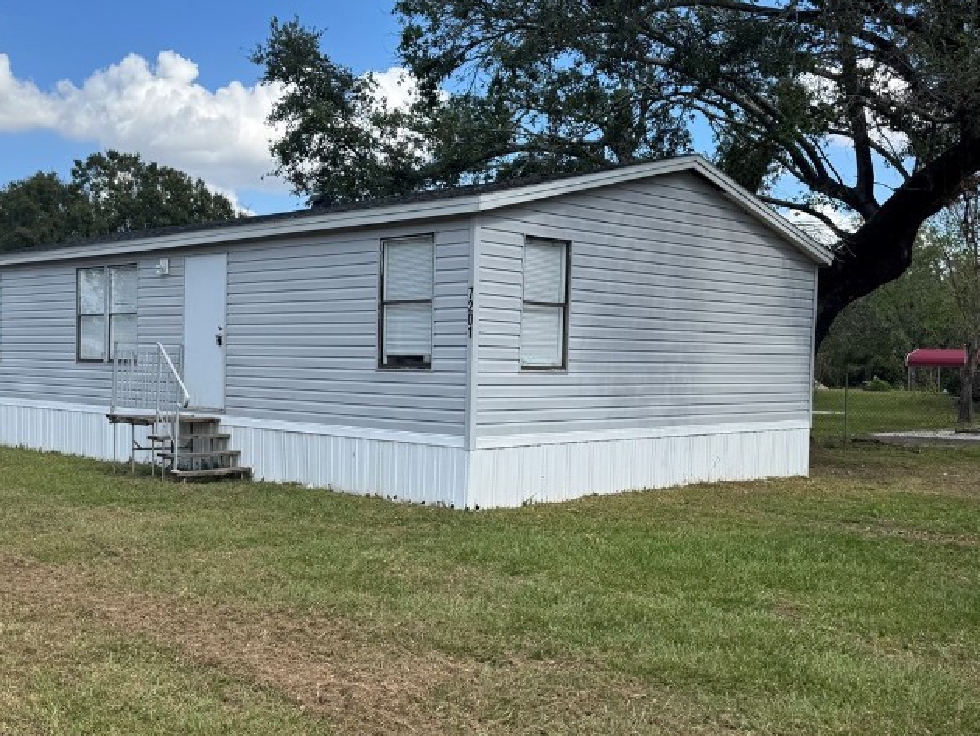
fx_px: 1105
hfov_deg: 47.2
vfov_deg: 36.8
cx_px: 338
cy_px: 401
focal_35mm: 39
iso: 80
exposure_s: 1/3096
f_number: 1.78
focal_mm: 6.76
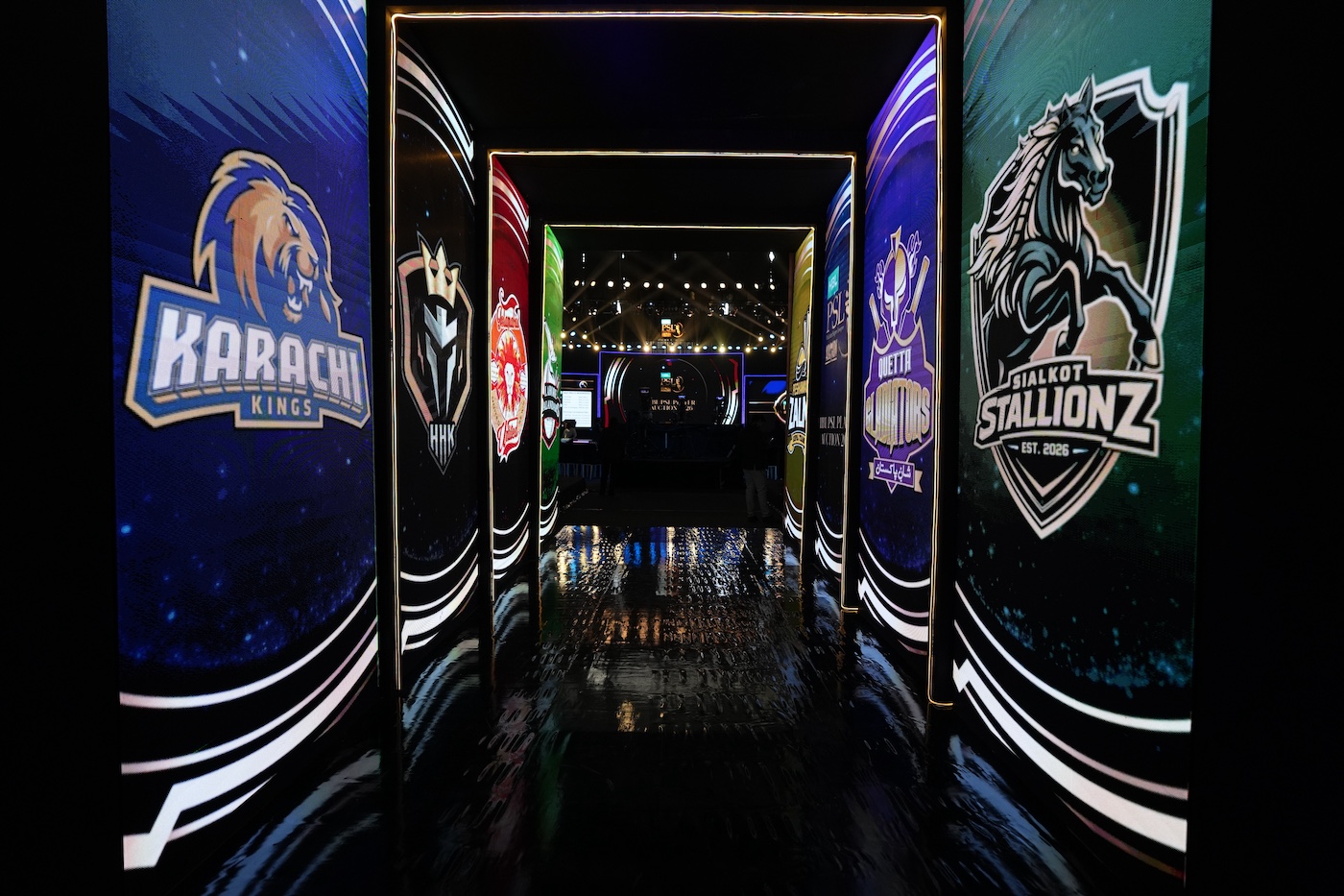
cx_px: 672
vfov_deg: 67.4
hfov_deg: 90.0
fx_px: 672
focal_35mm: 18
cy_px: 448
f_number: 2.8
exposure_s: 1/320
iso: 1600
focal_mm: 18
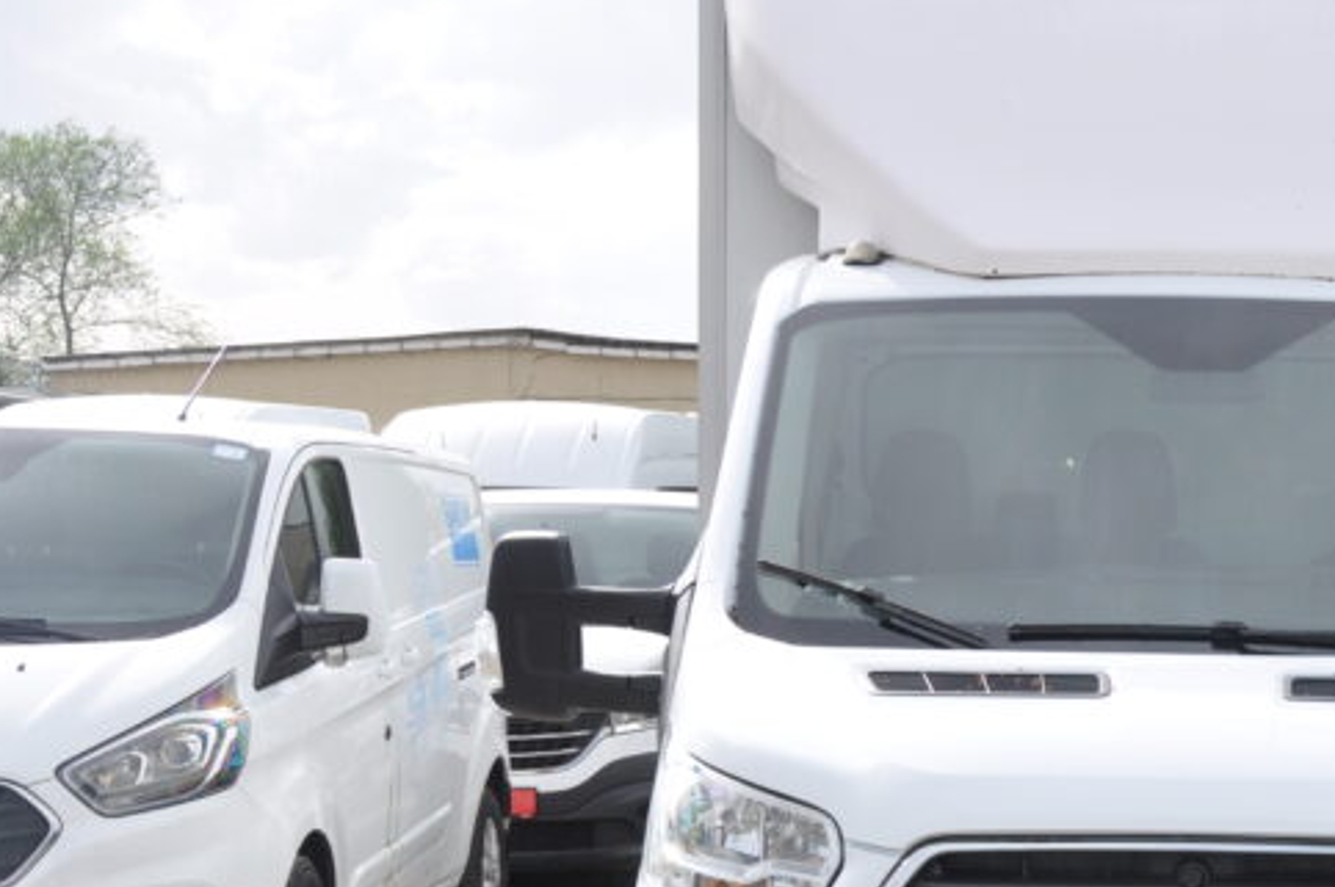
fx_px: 3297
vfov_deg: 15.3
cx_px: 1266
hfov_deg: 22.2
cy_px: 663
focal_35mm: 89
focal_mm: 28
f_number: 8
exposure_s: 1/250
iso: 400
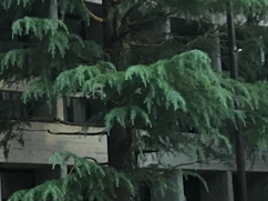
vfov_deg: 15.3
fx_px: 743
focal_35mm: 96
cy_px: 161
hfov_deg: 17.9
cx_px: -156
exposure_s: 1/17
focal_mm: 4.15
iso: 200
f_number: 2.2
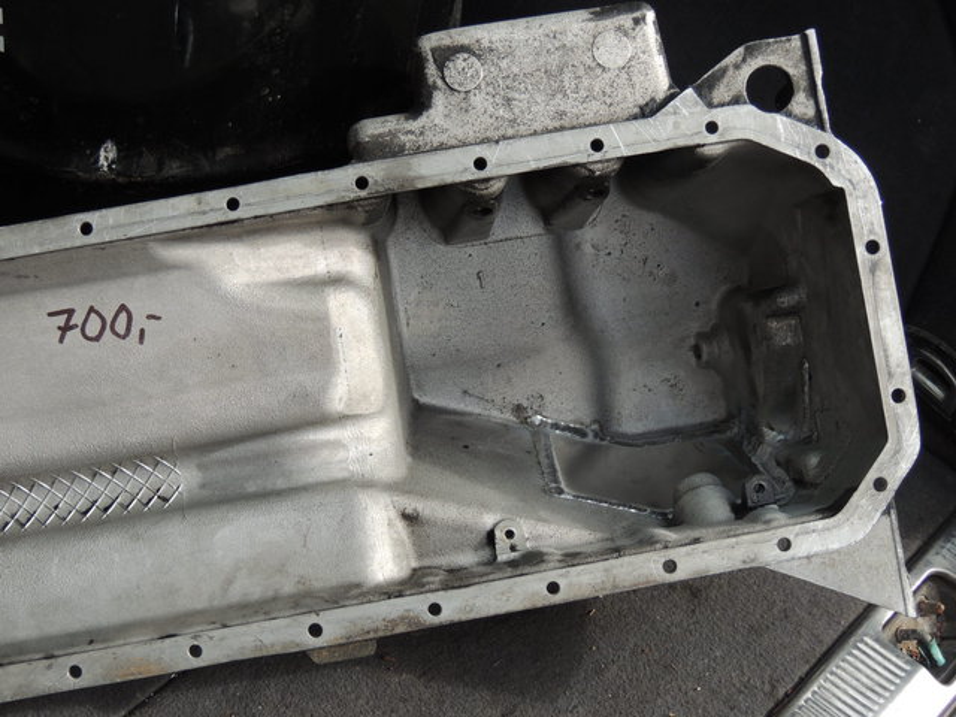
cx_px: 478
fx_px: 1657
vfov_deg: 24.4
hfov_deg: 32.2
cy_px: 358
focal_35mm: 60
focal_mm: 10.7
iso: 100
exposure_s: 1/320
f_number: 3.7
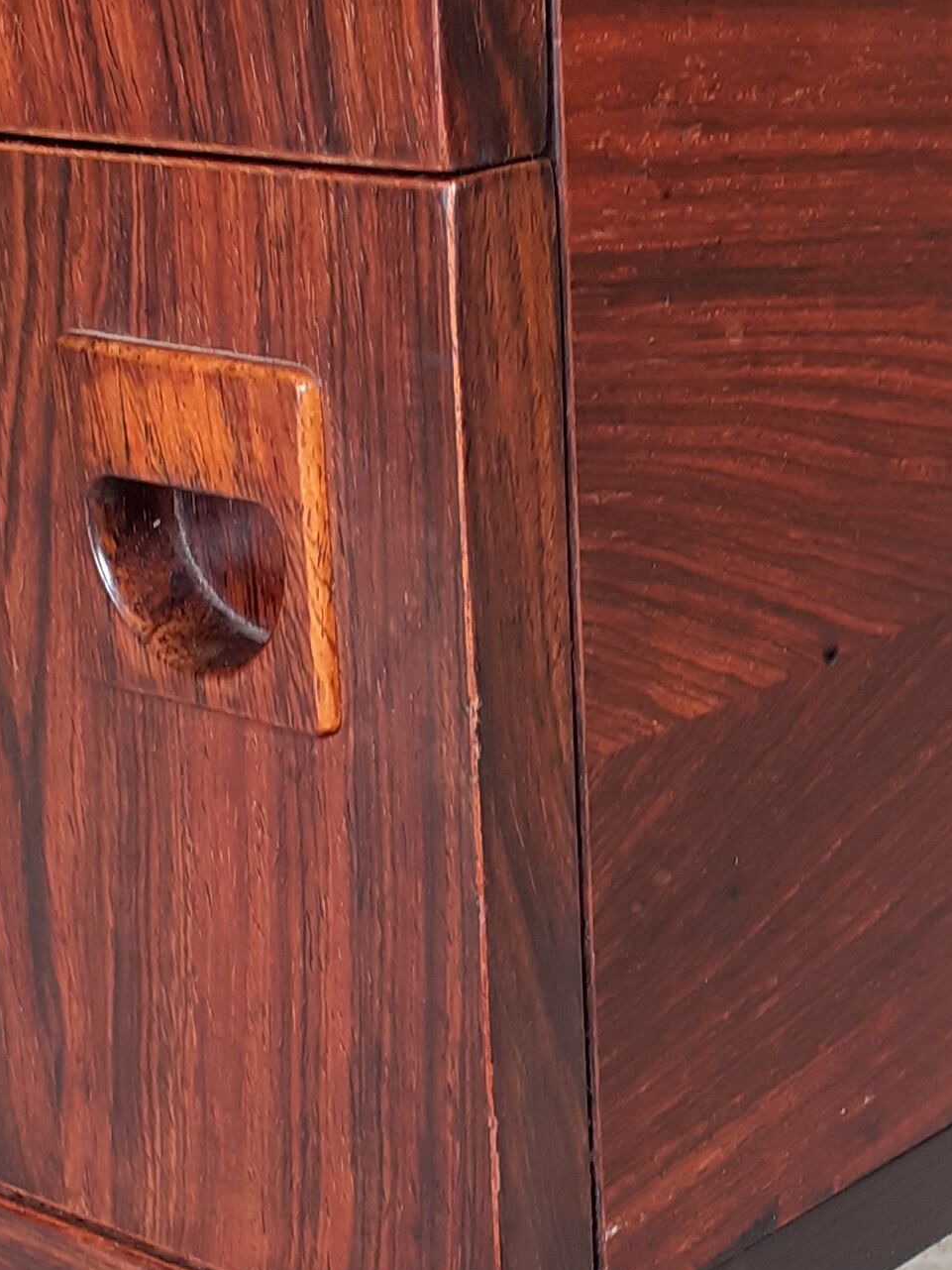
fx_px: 3190
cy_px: 870
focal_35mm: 87
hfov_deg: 17.0
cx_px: 402
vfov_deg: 22.4
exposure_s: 1/50
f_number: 1.9
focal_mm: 3.6
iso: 64
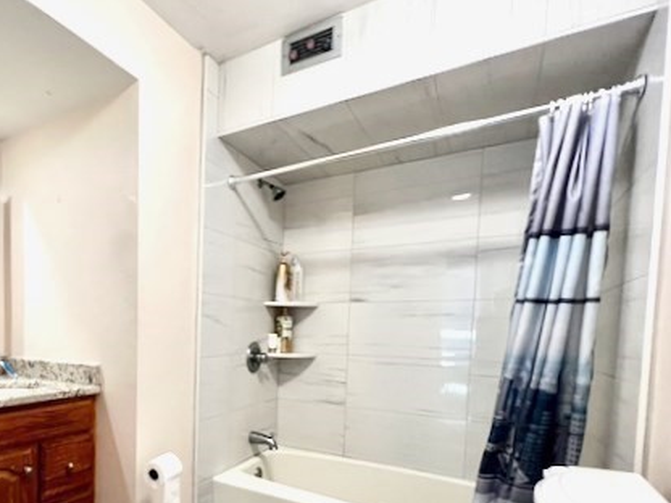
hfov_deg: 77.6
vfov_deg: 63.3
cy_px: 358
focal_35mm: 20
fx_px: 388
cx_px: 197
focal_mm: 1.57
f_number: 1.8
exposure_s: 1/60
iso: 400
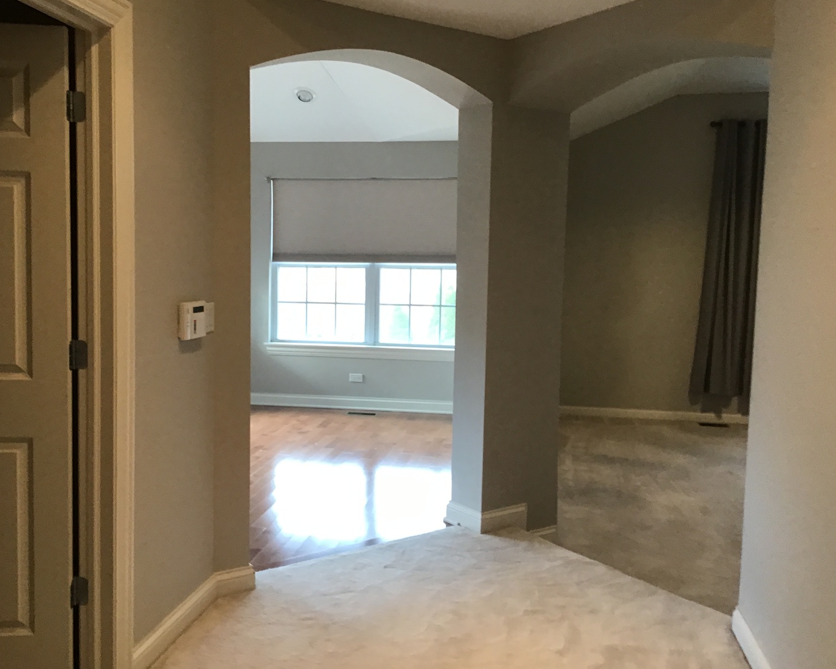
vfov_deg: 44.5
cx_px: 388
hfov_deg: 54.2
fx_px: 816
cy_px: 334
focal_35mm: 33
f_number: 2.4
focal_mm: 3.3
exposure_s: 1/30
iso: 64
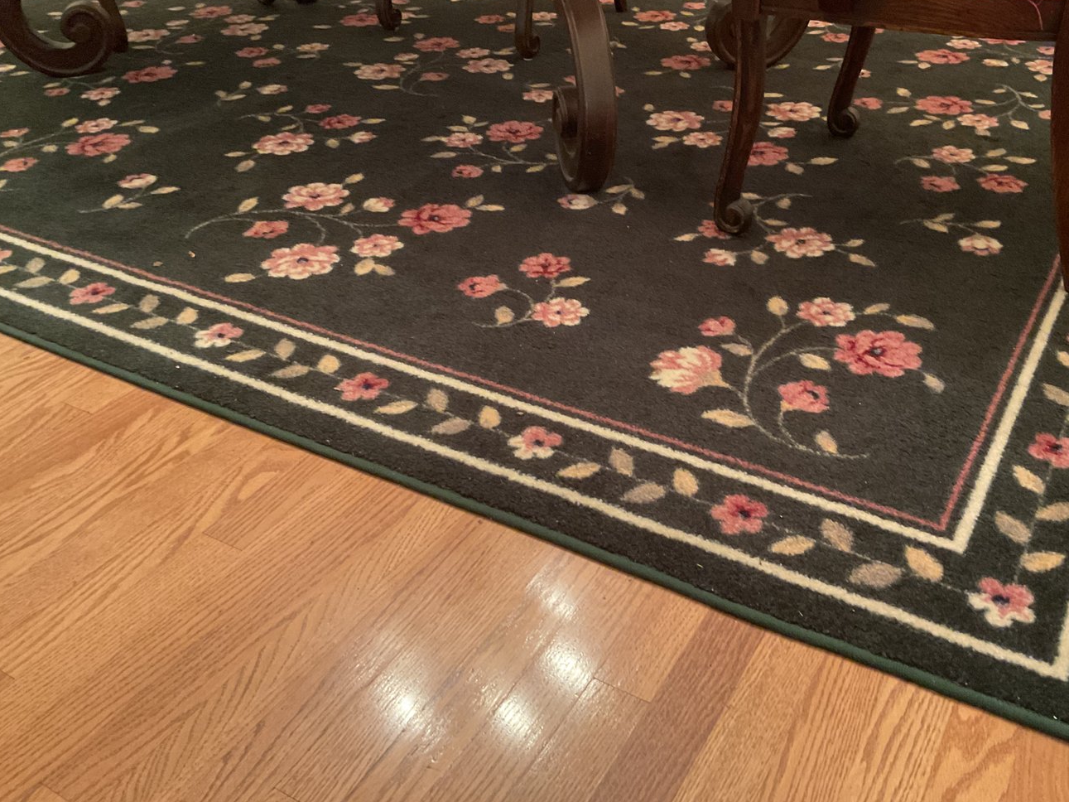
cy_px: 345
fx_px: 1050
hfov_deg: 53.8
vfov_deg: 41.7
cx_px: 609
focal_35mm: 34
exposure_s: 1/30
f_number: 1.8
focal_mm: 3
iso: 400
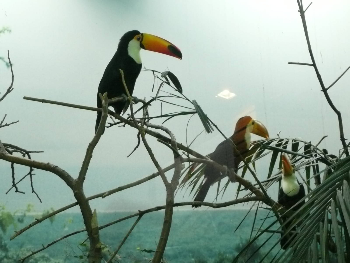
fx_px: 870
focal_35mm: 86
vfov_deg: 17.2
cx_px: 175
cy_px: 132
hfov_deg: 22.8
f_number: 4.4
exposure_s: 1/50
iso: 400
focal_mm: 9.5
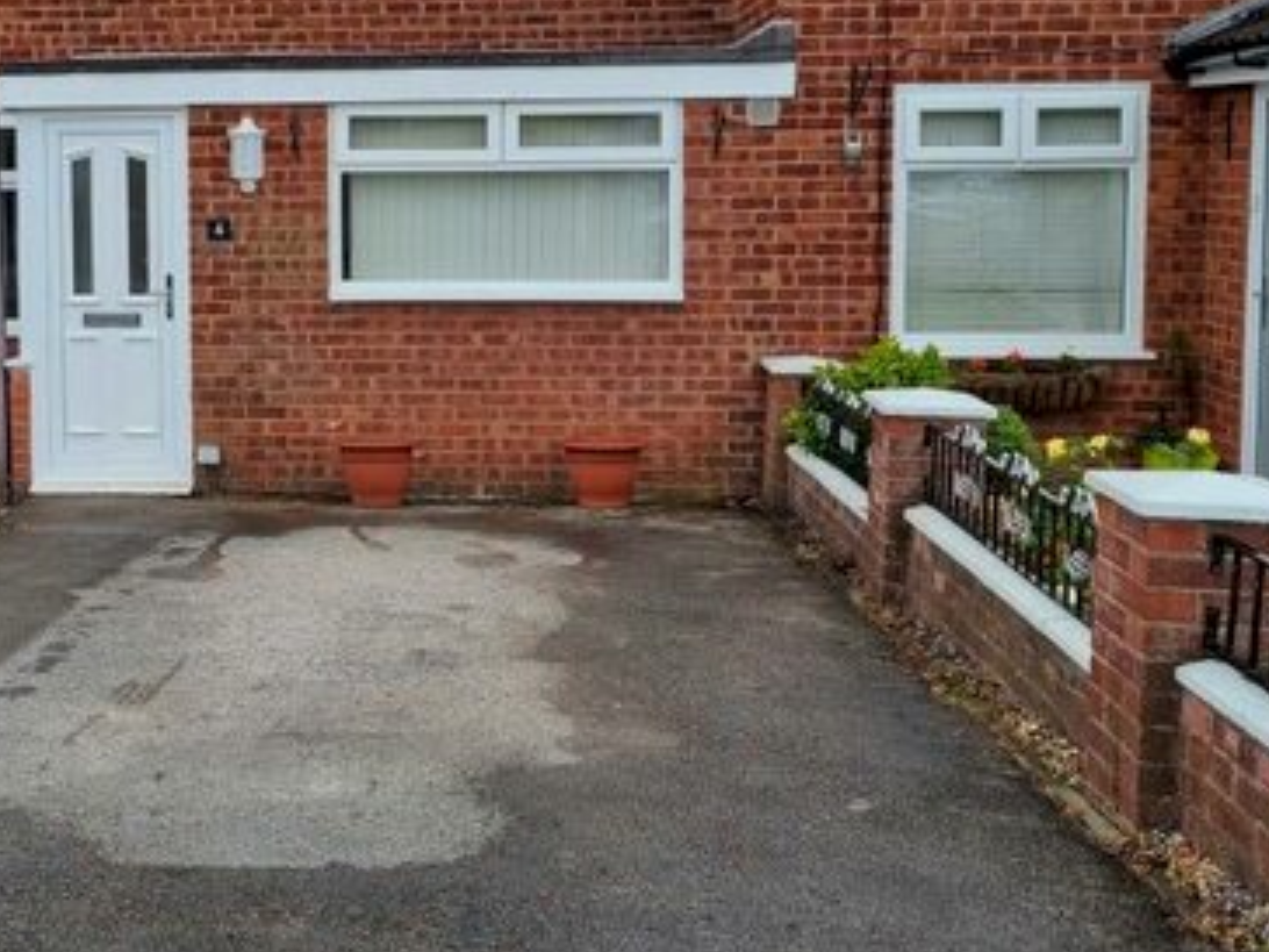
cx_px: 307
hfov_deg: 37.2
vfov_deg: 28.8
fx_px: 1833
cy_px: 281
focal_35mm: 50
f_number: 1.8
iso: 50
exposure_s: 1/452
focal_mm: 5.4
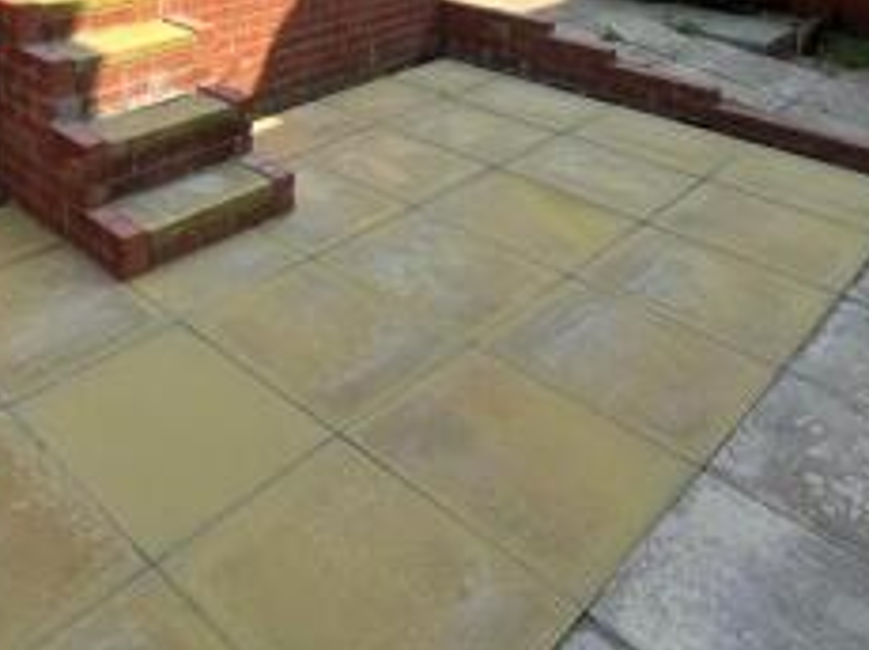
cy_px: -149
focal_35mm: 33
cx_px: 145
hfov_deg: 51.1
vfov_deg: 33.8
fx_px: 828
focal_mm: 1.57
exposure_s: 1/889
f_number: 1.8
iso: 32
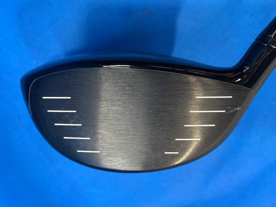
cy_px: 104
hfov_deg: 67.3
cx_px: 138
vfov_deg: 53.1
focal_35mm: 26
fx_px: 207
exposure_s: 1/60
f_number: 1.8
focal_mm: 4.25
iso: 160
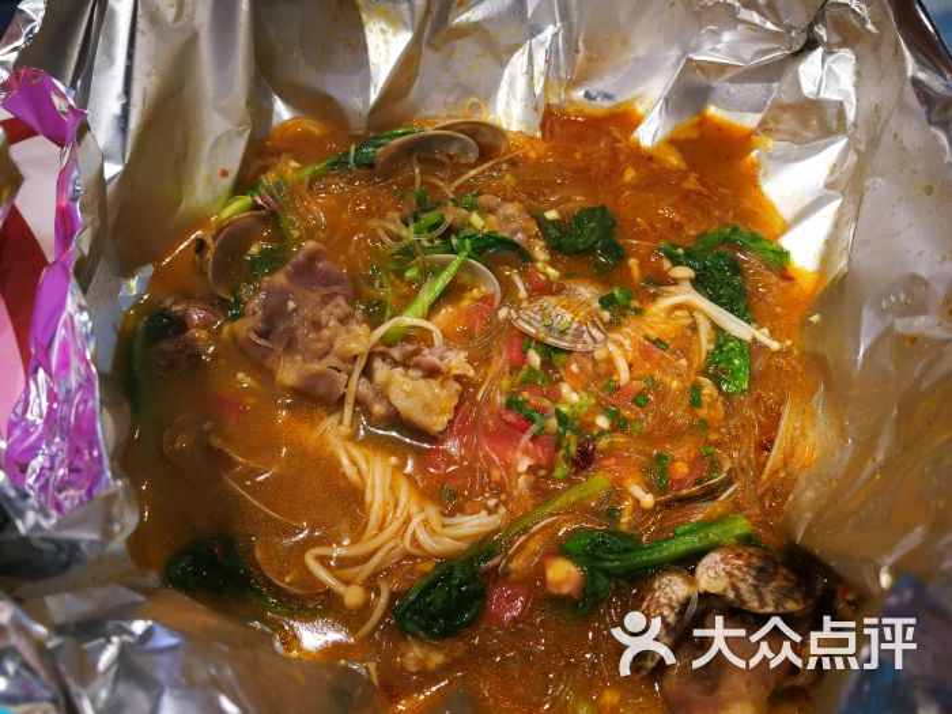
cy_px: 357
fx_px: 743
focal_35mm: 27
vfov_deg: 51.4
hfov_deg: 65.3
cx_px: 476
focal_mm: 3.95
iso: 250
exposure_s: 1/33.3
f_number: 2.2
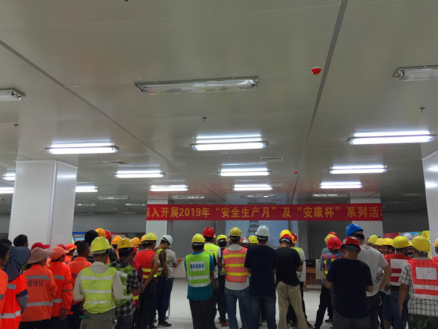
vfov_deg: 45.4
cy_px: 158
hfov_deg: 58.3
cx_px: 225
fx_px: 392
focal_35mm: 31
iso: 50
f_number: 2.2
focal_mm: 4.15
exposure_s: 1/30
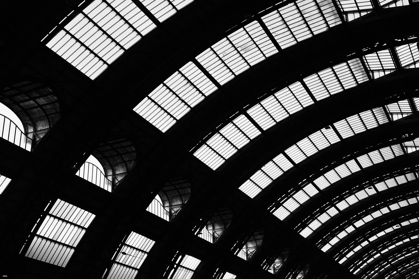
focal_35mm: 47
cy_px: 140
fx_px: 547
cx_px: 210
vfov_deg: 28.6
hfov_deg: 41.9
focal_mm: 31.5
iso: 3200
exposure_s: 1/400
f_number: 6.4
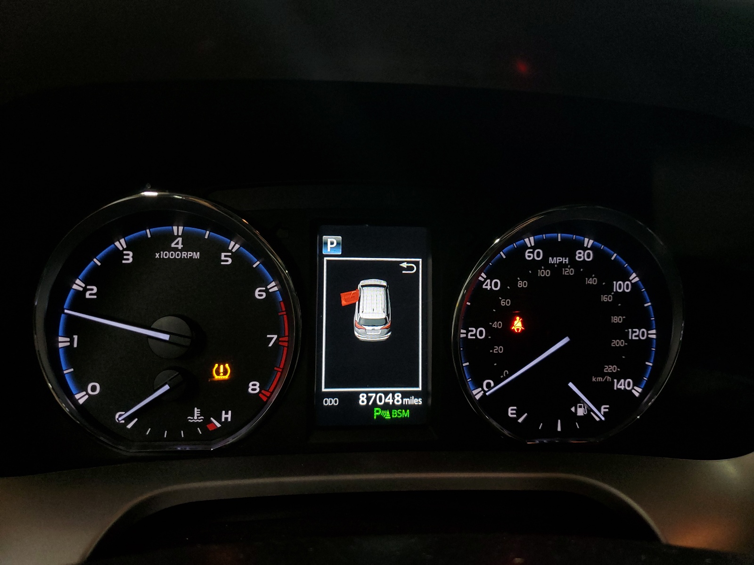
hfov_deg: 67.3
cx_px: 377
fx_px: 566
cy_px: 282
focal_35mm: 26
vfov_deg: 53.1
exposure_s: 1/60.2
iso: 123
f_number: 1.5
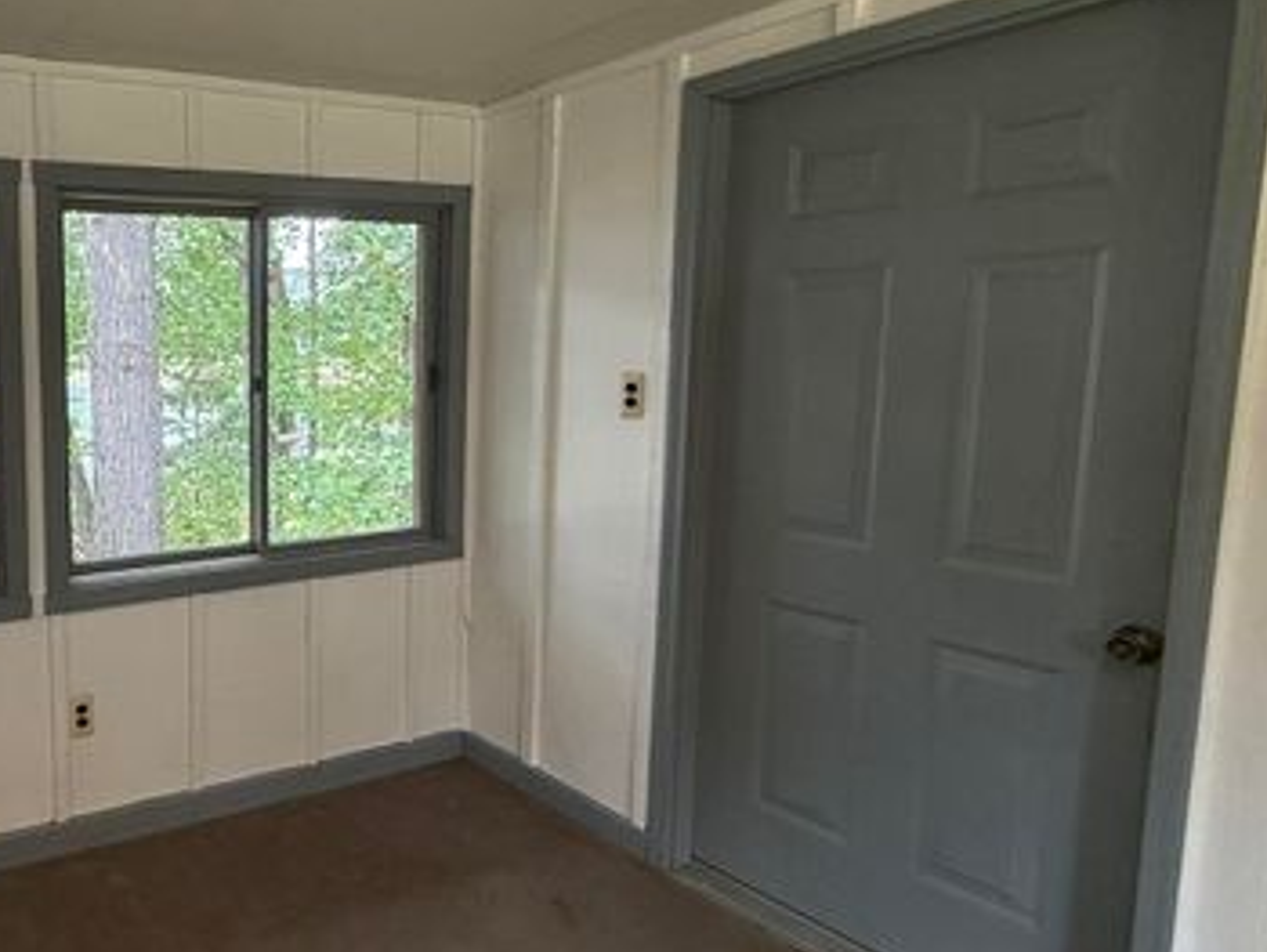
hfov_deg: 58.2
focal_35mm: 26
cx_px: 141
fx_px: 952
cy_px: 456
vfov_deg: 53.1
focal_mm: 2.22
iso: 80
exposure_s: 1/120
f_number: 2.2
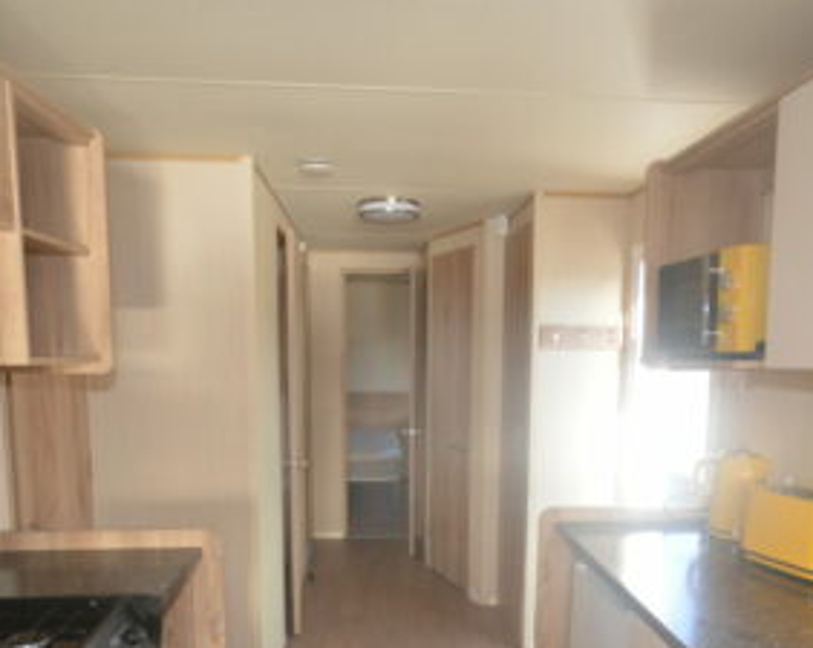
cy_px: 438
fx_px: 649
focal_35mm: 27
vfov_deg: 52.0
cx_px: 427
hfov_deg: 64.1
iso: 400
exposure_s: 1/100
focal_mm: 10
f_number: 5
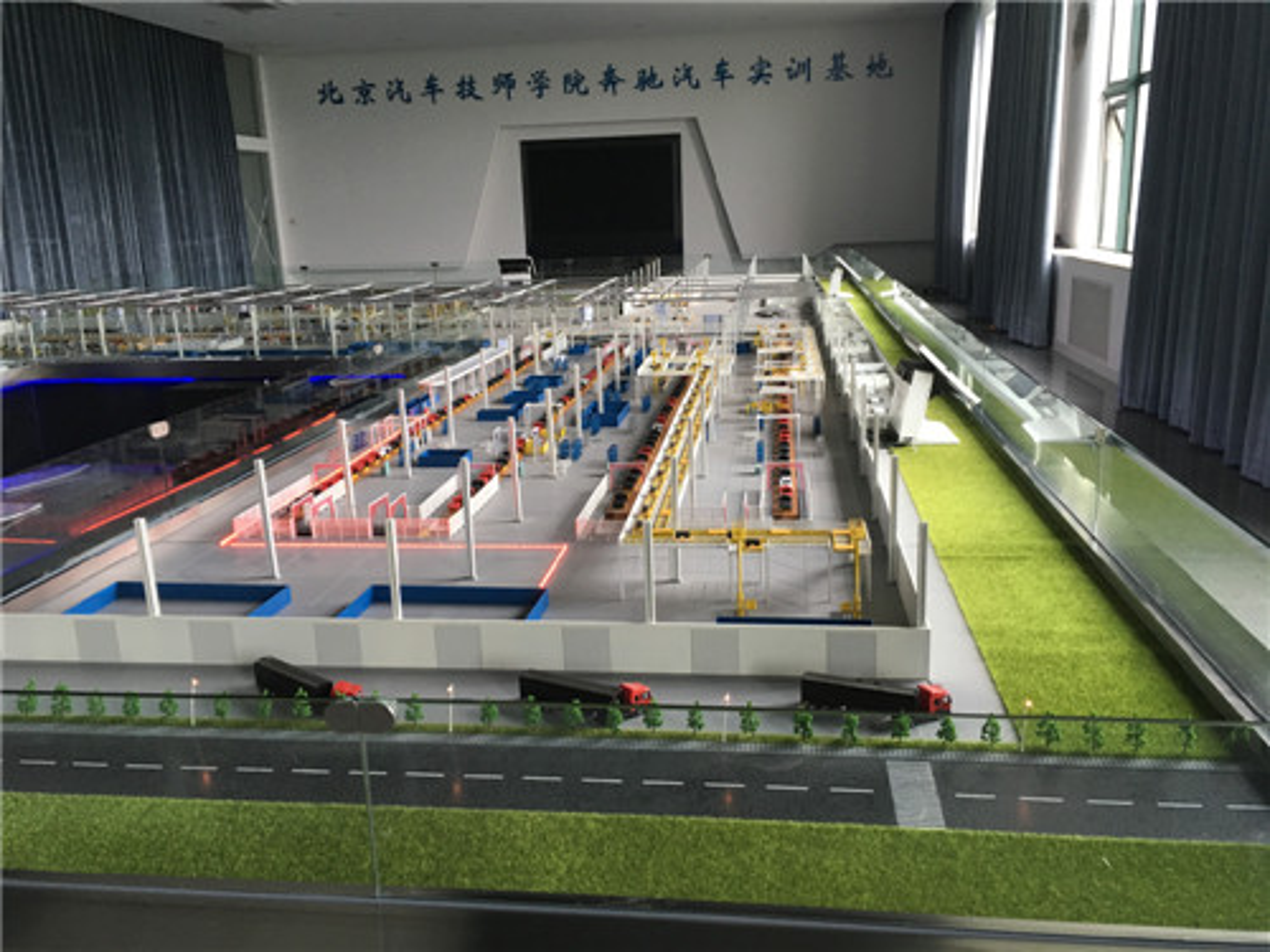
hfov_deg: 61.7
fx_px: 1064
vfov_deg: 48.2
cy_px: 476
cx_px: 635
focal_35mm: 29
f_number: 2.2
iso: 64
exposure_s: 1/33
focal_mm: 4.15
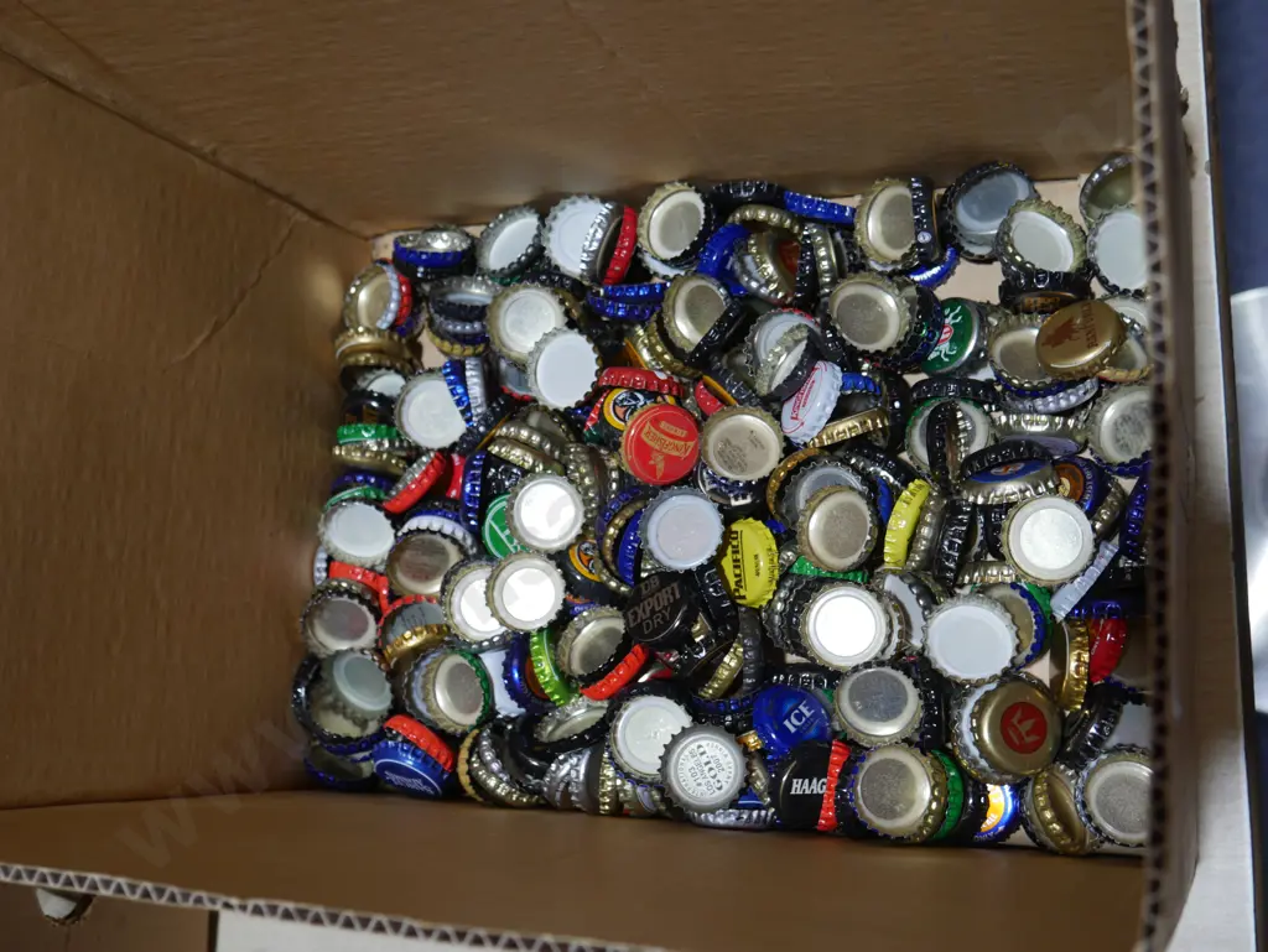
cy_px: 476
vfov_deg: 34.4
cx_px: 634
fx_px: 1539
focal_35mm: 42
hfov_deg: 44.8
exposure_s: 1/60
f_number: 4.6
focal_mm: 21
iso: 200
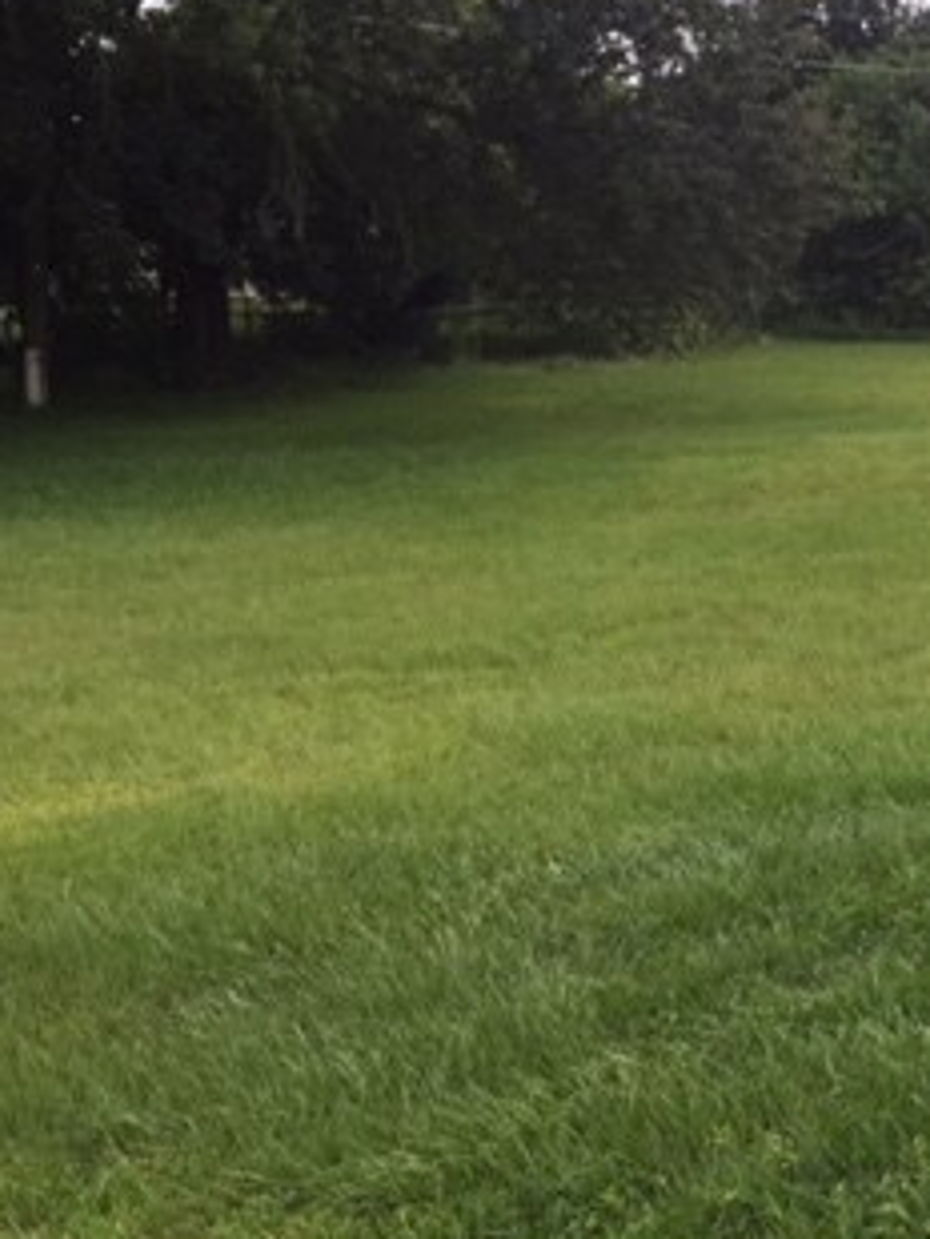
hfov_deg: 22.1
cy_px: 585
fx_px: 2148
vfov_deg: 32.2
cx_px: 1183
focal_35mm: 60
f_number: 2.2
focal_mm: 4.15
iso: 40
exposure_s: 1/120
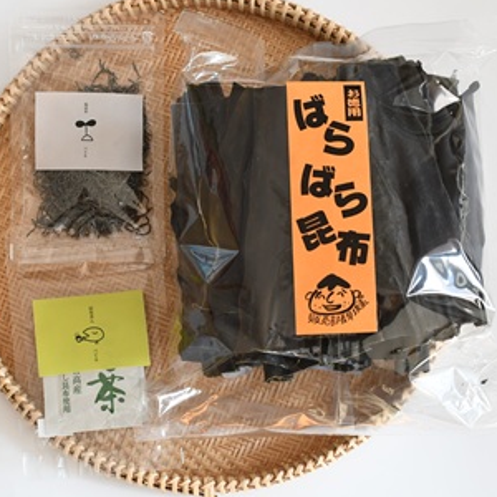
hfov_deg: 23.0
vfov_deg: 23.1
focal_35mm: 75
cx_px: 224
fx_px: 1218
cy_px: 245
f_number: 5.6
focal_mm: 34
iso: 1000
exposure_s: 1/125
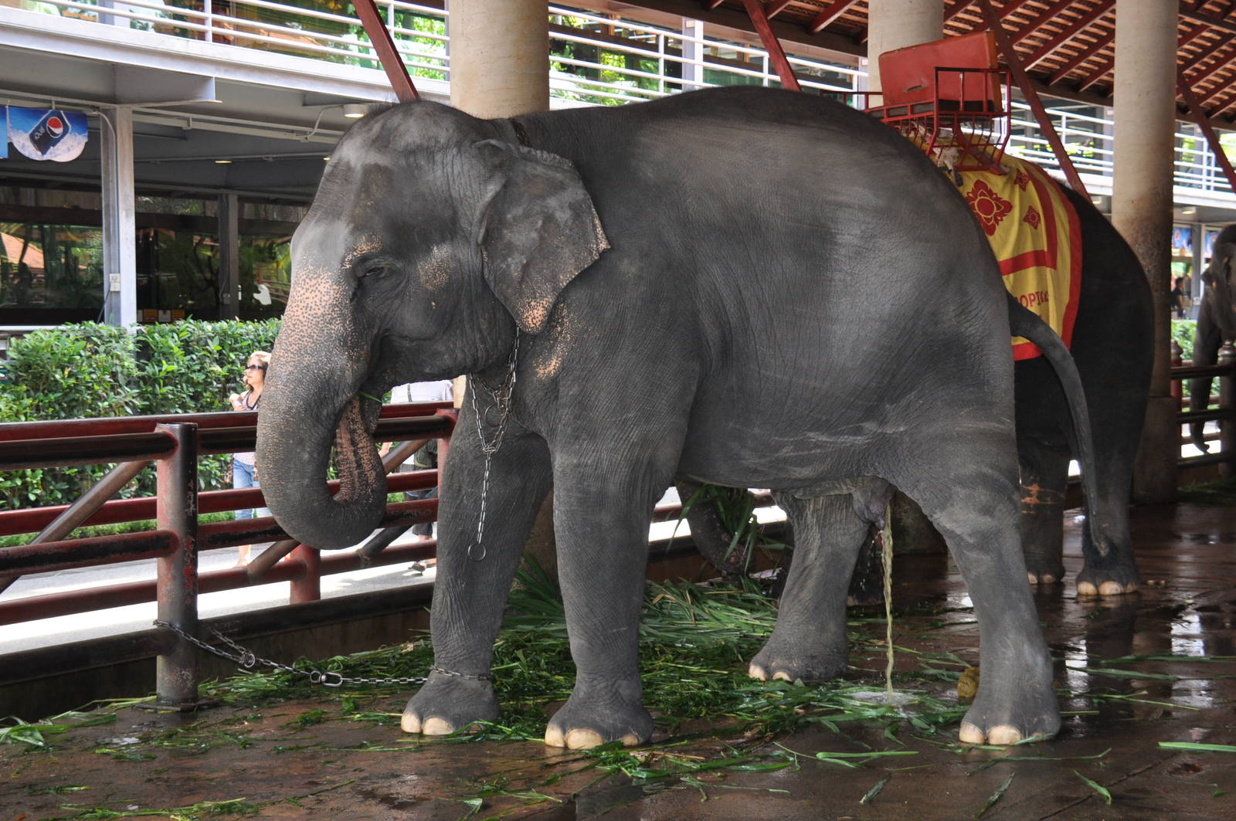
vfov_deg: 18.9
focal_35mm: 72
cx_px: 618
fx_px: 2469
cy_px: 410
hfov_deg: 28.1
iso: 640
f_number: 5.3
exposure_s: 1/125
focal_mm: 48
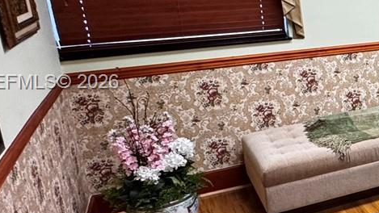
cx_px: 514
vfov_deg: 23.0
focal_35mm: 52
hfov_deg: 30.0
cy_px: 83
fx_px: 523
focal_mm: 2.22
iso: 200
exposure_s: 1/60
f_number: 2.2
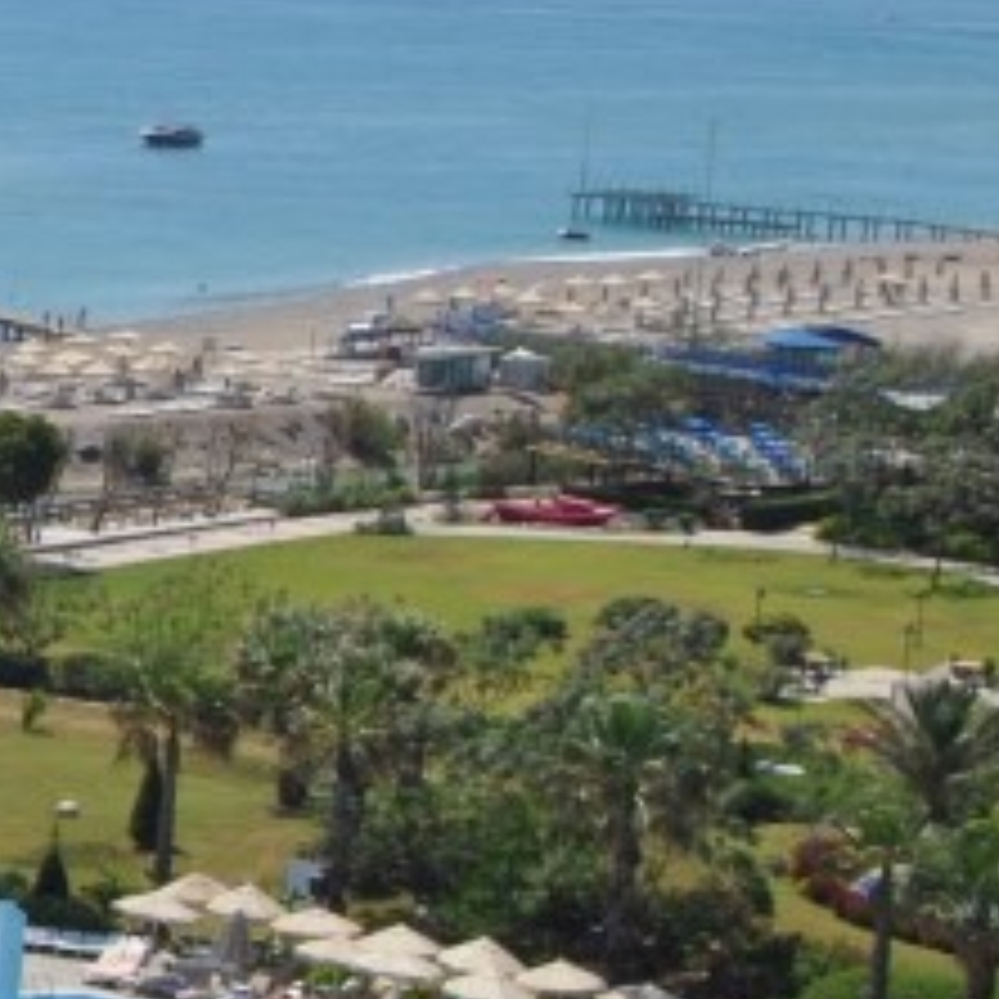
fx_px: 5159
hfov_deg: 10.0
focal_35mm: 158
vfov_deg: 11.1
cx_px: -1204
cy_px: 558
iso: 100
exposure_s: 1/320
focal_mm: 24
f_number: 9
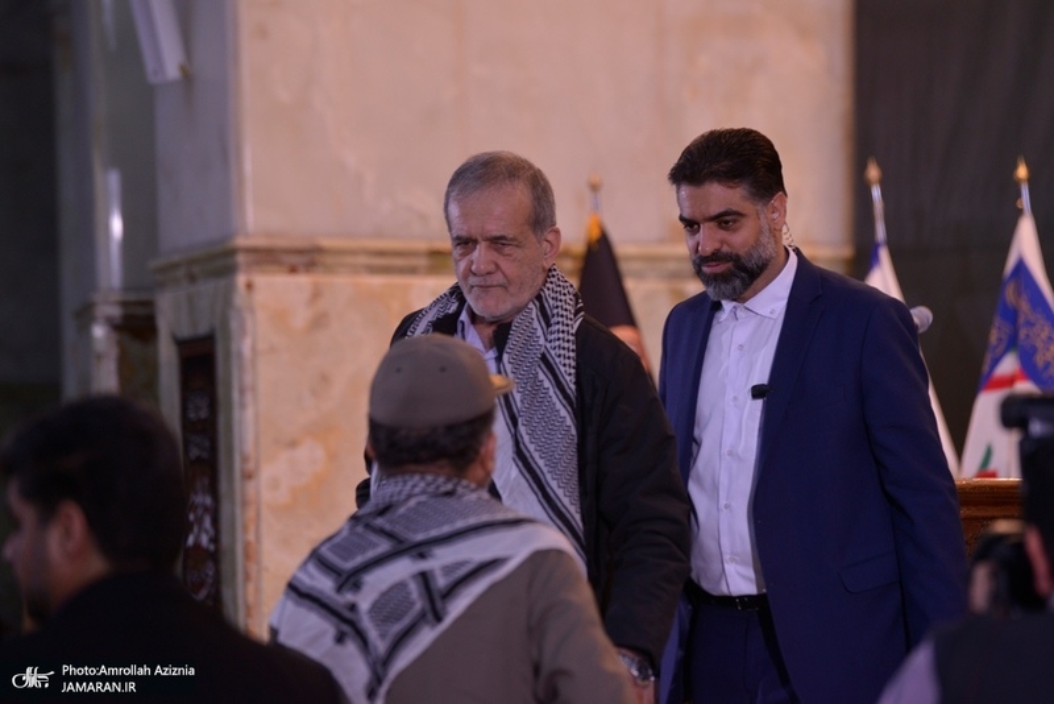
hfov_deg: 10.3
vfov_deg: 6.9
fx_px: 5857
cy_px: 352
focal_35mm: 200
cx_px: 527
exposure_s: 1/100
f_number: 4.5
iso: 640
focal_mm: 200
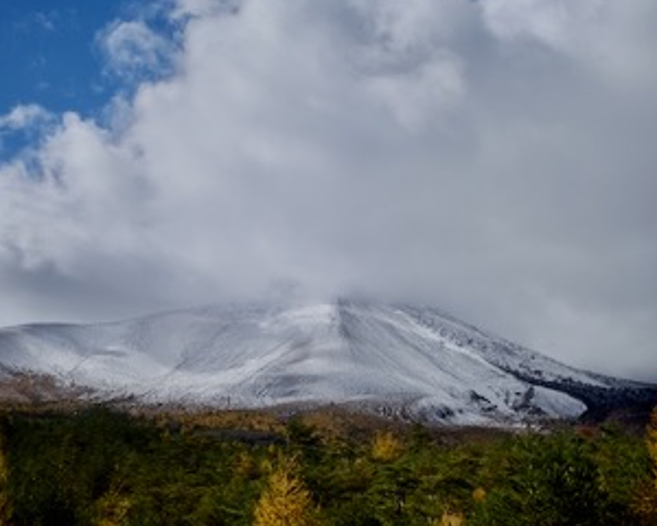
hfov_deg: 43.8
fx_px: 817
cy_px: 232
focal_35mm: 42
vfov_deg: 35.6
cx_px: 366
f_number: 5.6
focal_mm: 18.3
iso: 100
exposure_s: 1/1600
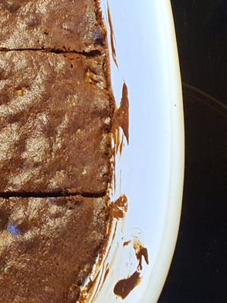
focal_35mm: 85
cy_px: 69
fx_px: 743
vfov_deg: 22.8
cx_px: -181
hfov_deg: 15.1
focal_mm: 4.3
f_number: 2.4
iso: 200
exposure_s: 1/50
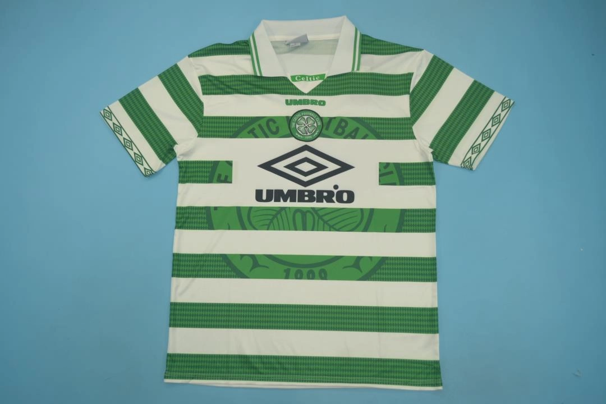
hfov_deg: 61.9
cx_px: 303
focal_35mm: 30
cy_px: 202
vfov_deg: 43.6
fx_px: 505
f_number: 4
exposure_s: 1/200
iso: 200
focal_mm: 20
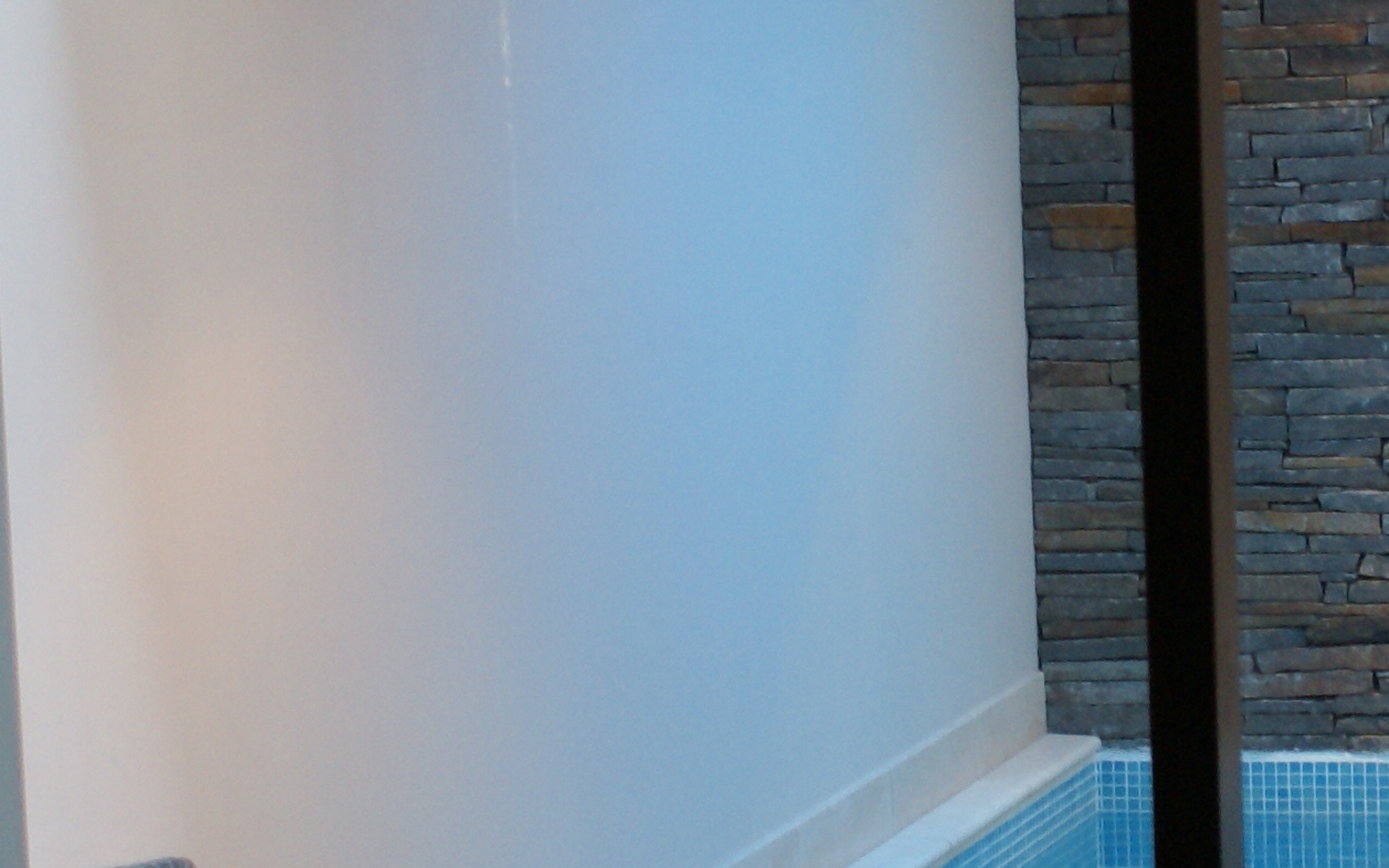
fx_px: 4997
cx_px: 1304
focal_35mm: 132
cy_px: 562
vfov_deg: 9.9
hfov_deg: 15.6
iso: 400
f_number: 5
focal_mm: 28
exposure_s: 1/20
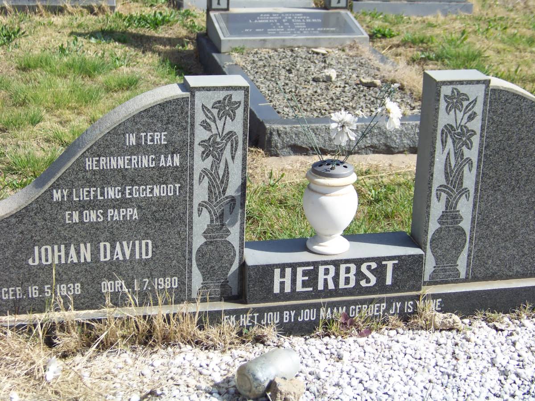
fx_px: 1082
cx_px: 268
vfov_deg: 21.0
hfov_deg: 27.8
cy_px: 200
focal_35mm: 70
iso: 64
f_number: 3.2
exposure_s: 1/640
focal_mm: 11.7
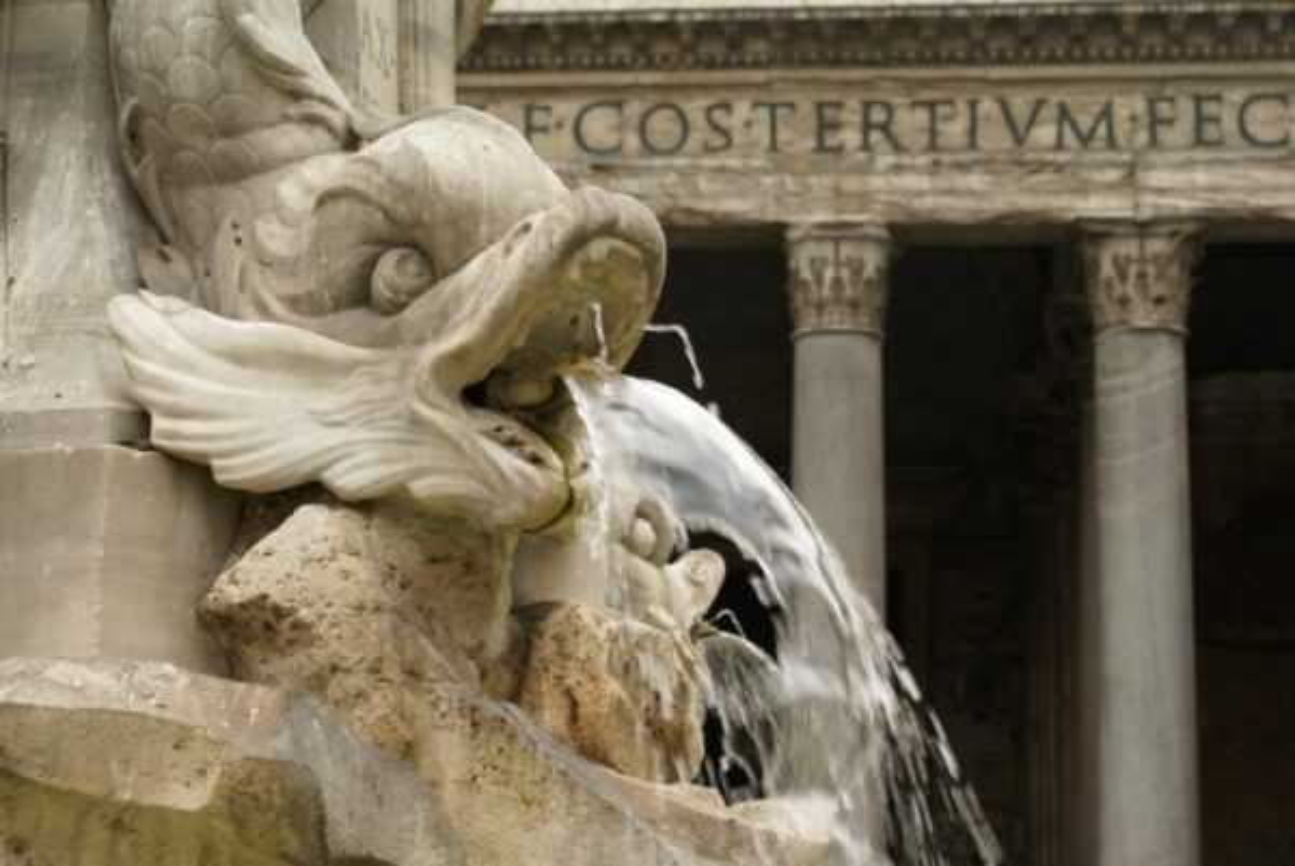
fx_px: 2700
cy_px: 433
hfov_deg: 27.0
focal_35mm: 75
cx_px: 648
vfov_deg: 18.2
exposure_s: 1/80
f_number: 5.6
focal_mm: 50
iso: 125
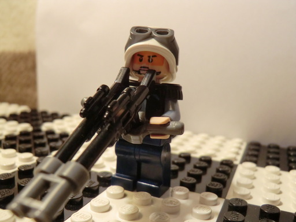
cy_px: 111
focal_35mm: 34
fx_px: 291
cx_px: 148
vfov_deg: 41.8
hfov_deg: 54.0
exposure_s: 1/60
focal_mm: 6.1
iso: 320
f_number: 3.6
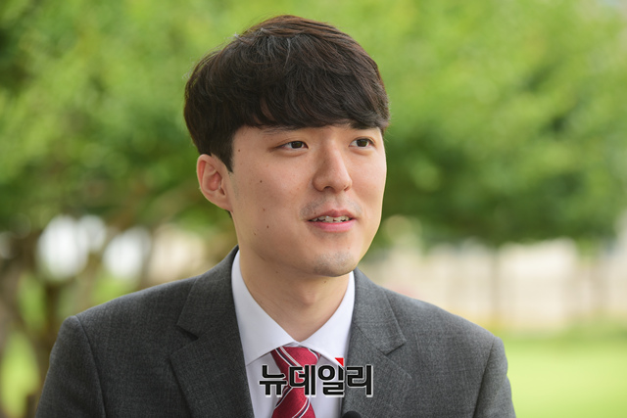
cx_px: 314
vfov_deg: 7.9
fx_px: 3048
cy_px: 209
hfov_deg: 11.7
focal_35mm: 175
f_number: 5
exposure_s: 1/200
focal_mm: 175
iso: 125
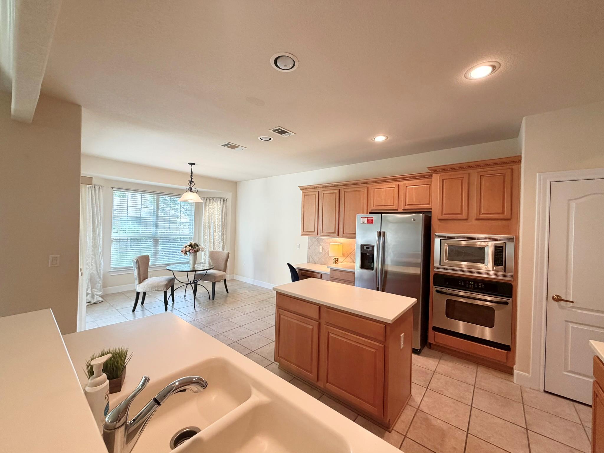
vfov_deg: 85.7
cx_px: 302
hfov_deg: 102.1
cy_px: 226
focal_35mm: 14
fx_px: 244
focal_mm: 2.22
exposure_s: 1/60
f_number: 2.2
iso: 200
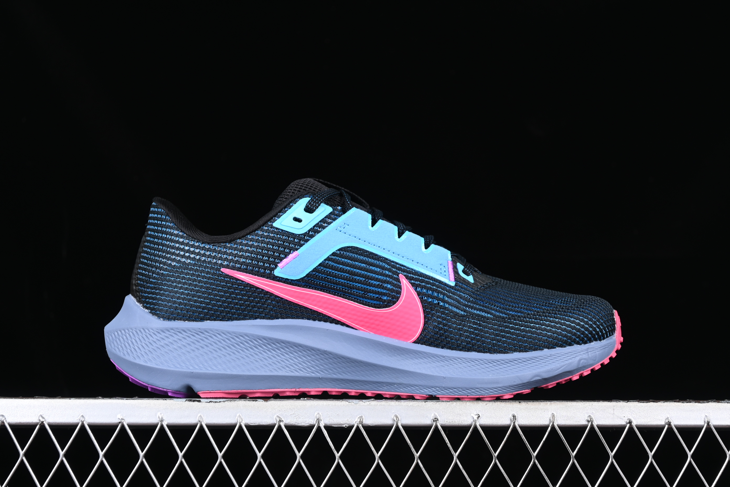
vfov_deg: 18.2
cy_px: 244
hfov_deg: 27.0
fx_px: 1521
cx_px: 365
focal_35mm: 75
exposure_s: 1/60
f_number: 6.3
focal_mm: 50
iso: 160
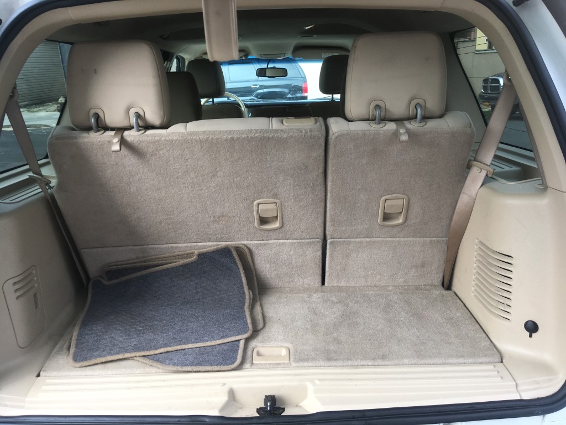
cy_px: 212
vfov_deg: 48.2
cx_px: 283
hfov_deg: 61.7
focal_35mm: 29
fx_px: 474
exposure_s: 1/133
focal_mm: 4.15
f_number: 2.2
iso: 25
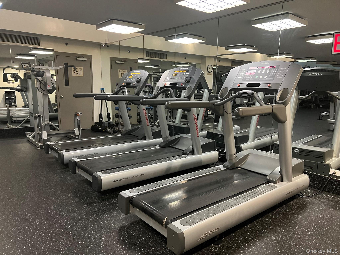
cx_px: 170
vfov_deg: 53.1
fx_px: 255
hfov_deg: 67.3
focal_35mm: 26
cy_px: 128
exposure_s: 1/40
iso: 500
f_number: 1.5
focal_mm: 5.7
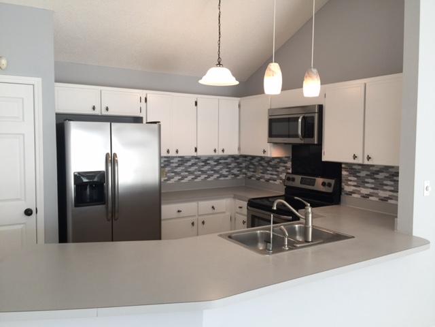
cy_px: 164
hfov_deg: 61.7
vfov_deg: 48.2
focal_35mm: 29
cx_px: 218
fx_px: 364
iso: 50
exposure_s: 1/30
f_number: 2.2
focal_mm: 4.15
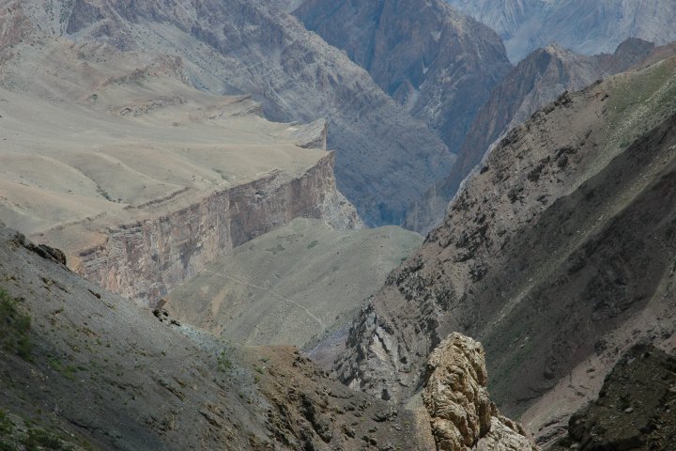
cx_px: 338
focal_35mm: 105
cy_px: 226
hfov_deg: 19.5
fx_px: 1972
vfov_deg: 13.0
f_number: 9
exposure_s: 1/320
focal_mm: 70
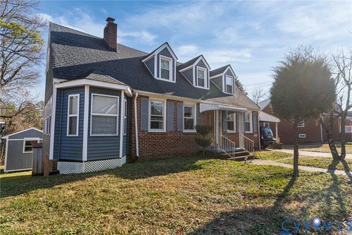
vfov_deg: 64.5
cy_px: 118
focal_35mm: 19
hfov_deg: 86.9
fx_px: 186
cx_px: 176
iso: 640
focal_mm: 19
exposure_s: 1/800
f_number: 8
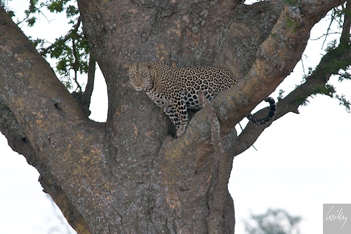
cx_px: 176
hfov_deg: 3.4
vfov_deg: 2.3
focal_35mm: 600
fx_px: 5854
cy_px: 117
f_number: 8
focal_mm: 400
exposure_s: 1/250
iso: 320
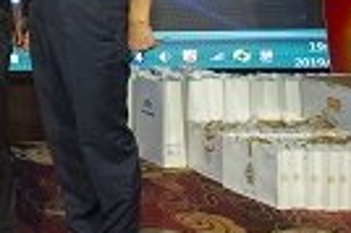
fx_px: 984
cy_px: -92
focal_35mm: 101
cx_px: -215
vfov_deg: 12.9
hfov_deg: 17.6
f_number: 6.3
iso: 2200
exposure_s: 1/100
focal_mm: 30
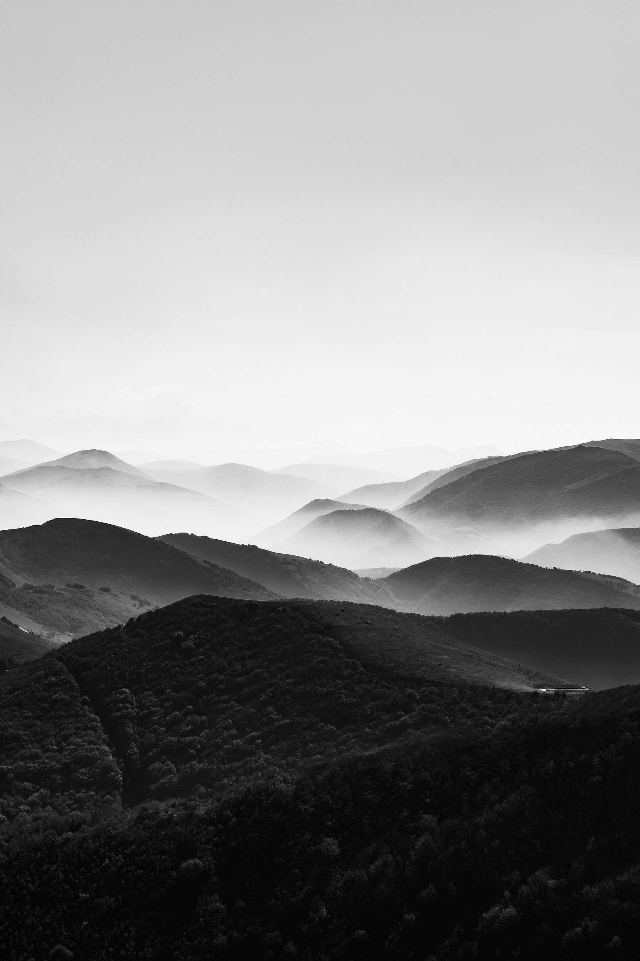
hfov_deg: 18.2
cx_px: 320
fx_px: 2000
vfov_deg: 27.0
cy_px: 480
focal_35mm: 75
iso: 100
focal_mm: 50
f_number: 5.6
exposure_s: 1/800
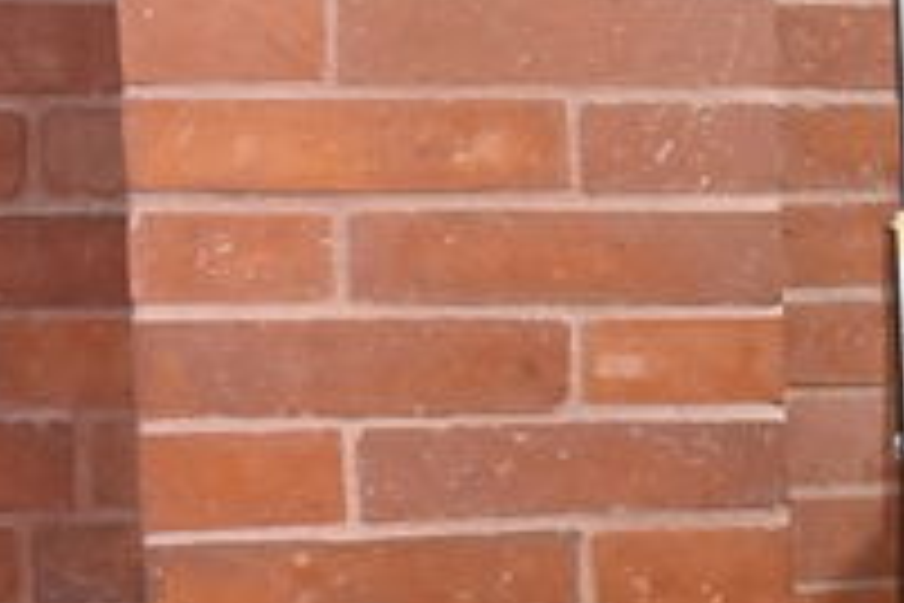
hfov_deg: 10.9
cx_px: 1974
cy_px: 686
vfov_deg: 8.2
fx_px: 4193
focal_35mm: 167
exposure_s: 1/160
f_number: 4
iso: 3200
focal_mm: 24
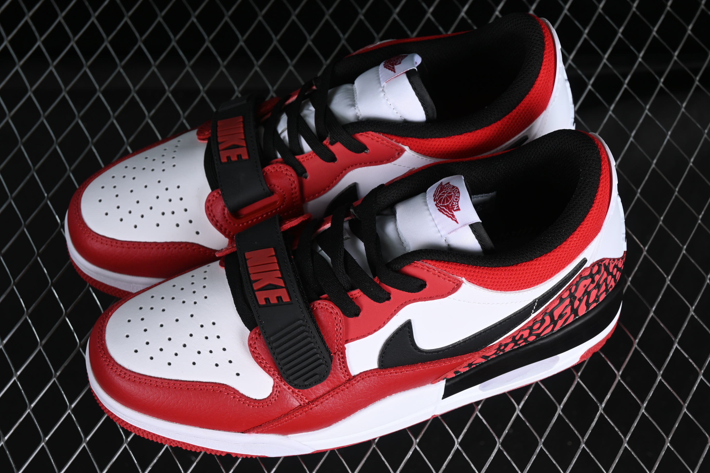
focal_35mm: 76
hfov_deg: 26.6
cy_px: 237
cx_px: 354
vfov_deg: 18.0
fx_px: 1499
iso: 160
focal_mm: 50
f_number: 7.1
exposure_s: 1/60
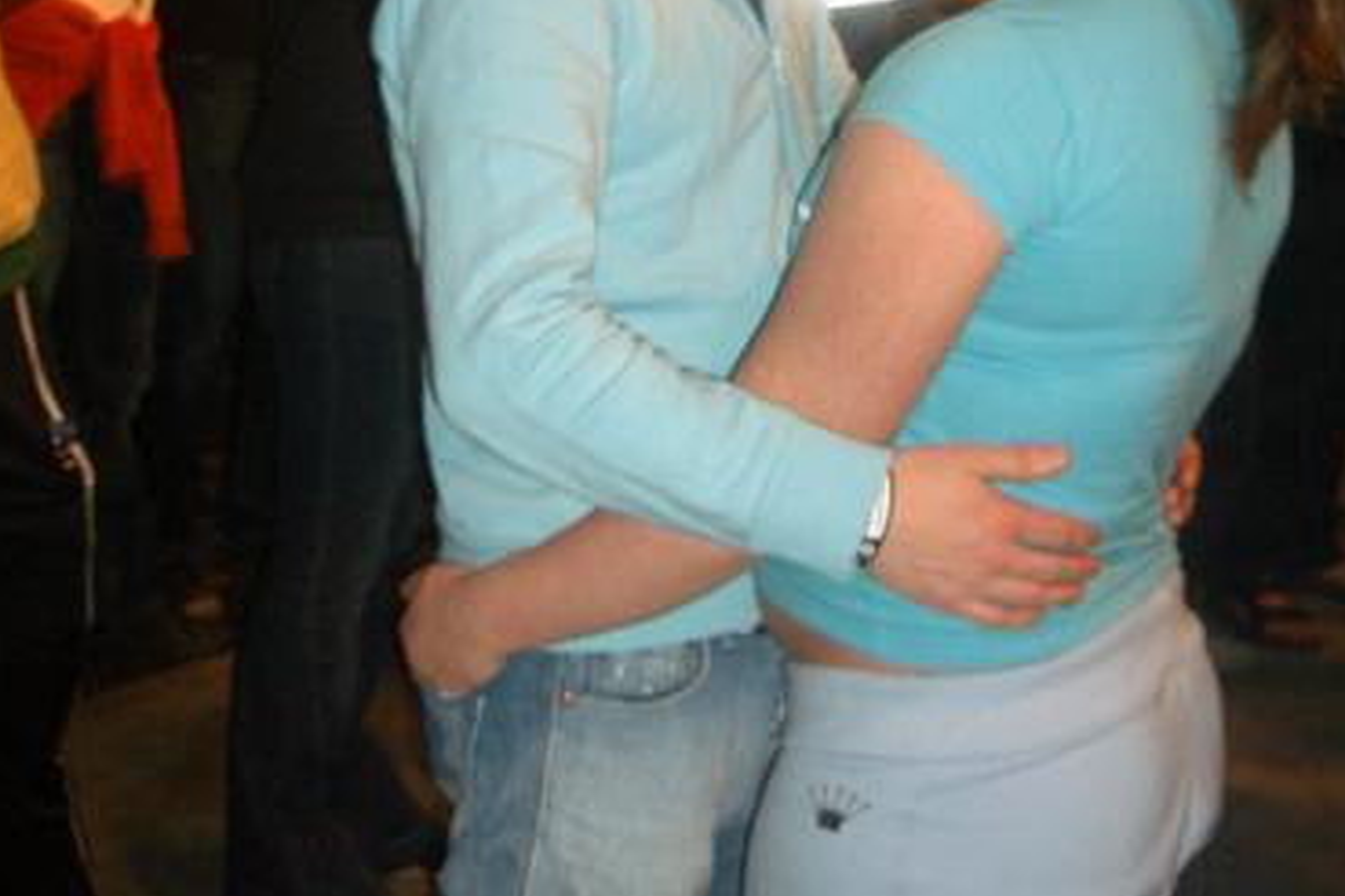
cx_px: 827
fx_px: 2765
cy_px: 80
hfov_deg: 27.3
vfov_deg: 18.1
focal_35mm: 74
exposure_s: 1/60
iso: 100
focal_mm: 6.8
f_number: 2.8
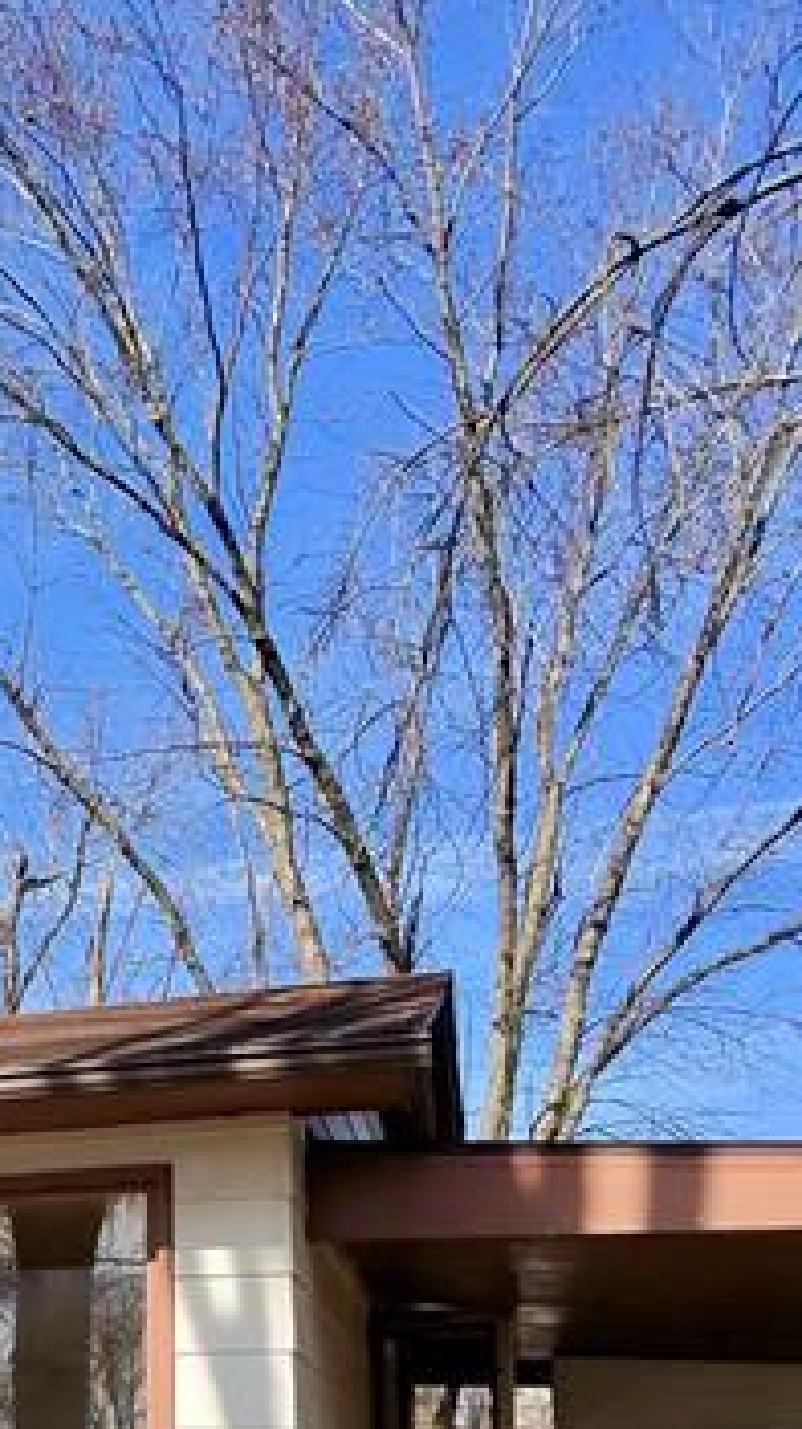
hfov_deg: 28.7
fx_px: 1174
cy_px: 1466
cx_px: -305
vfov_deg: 49.5
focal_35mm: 31
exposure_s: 1/1250
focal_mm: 2.24
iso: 54
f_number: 2.2
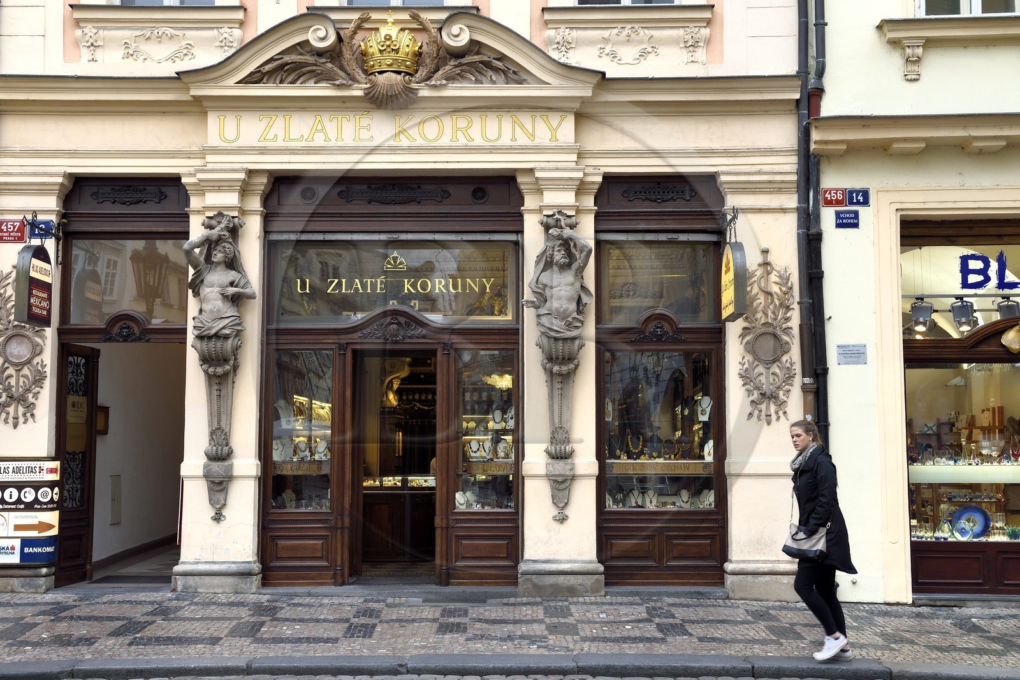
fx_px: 1246
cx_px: 510
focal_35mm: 44
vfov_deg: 30.5
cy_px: 340
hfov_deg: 44.5
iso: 400
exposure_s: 1/200
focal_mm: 44
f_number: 7.1
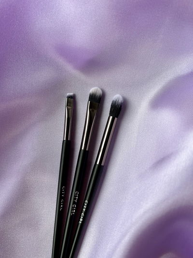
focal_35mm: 26
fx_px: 193
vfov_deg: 67.3
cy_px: 129
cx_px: 96
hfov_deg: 53.1
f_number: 1.5
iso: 40
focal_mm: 5.7
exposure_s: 1/284
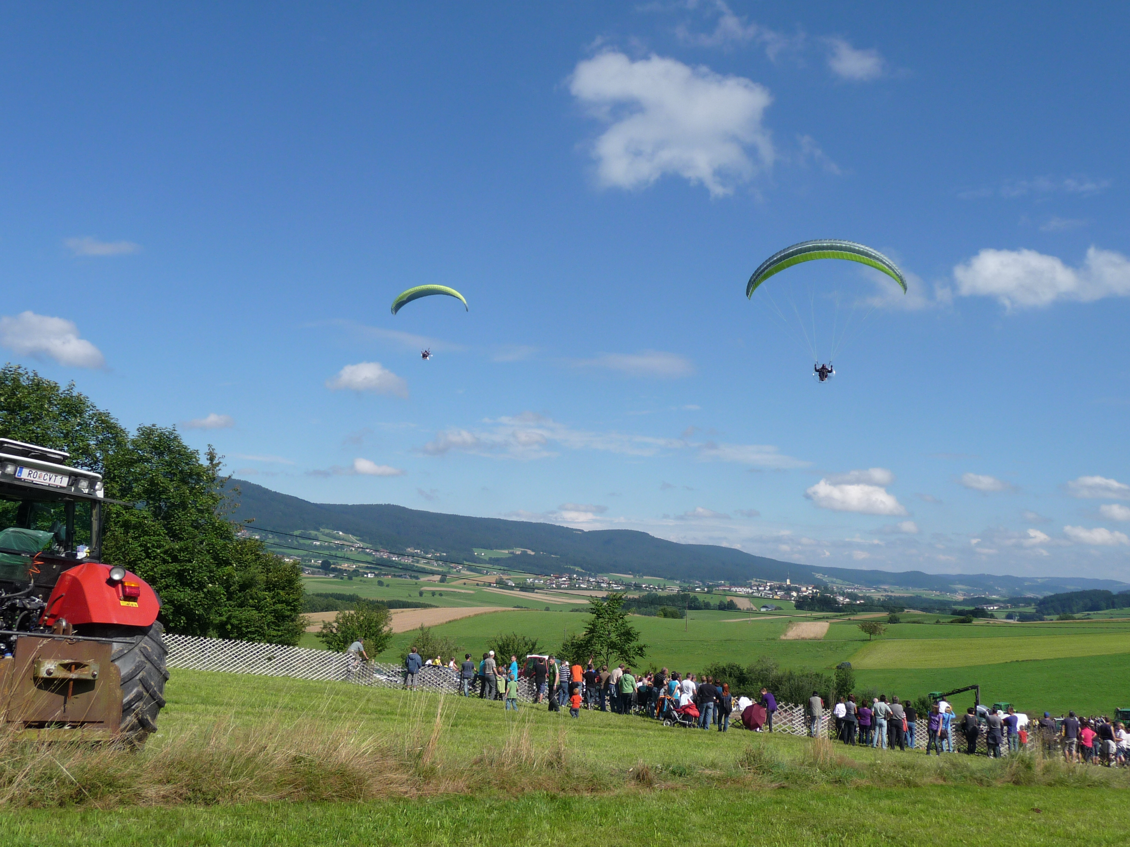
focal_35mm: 32
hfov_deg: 56.8
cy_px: 424
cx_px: 565
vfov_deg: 44.2
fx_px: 1045
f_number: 8
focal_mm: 5.3
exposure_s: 1/250
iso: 100
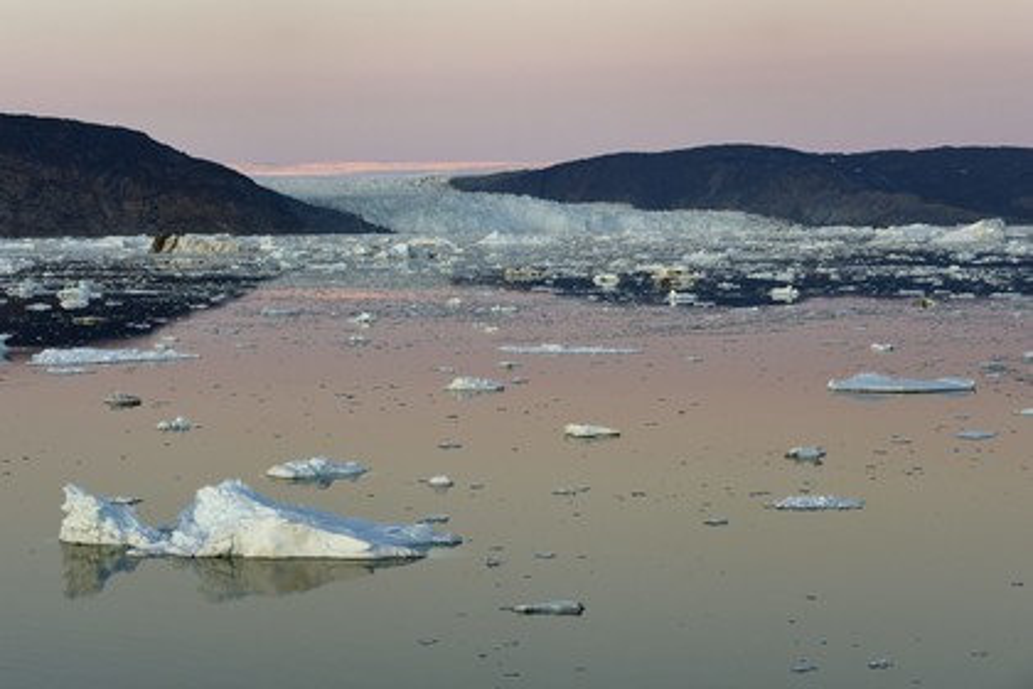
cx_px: 516
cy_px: 344
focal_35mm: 100
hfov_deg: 20.4
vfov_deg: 13.7
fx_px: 2869
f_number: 6.3
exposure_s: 1/160
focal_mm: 100
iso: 400
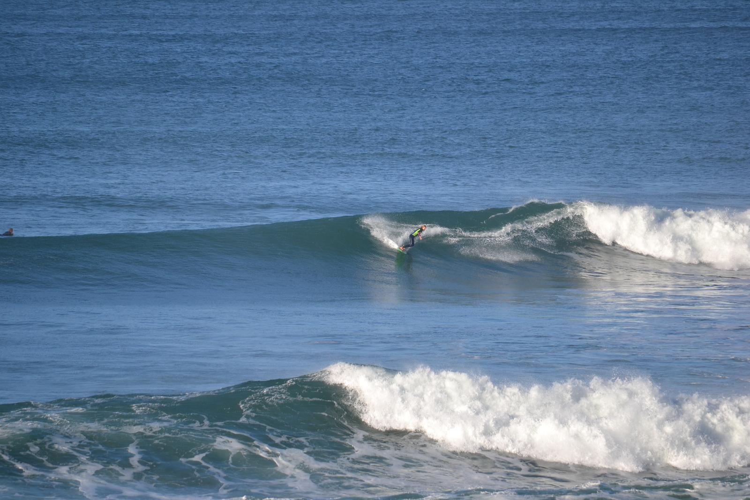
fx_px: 9375
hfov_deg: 4.6
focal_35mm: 450
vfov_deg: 3.1
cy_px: 250
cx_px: 375
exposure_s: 1/500
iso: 125
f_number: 5.6
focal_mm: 300
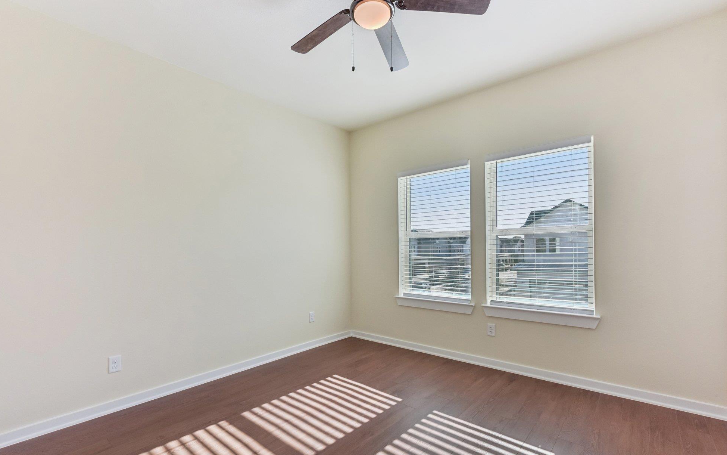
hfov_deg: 101.4
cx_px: 369
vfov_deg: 74.7
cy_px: 244
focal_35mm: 15
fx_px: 297
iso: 400
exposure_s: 1/400
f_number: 8
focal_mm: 14
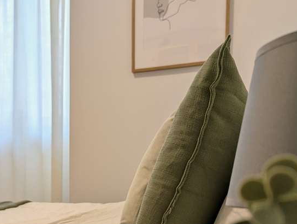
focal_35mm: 30
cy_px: 197
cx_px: 40
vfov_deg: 43.4
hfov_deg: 53.8
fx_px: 258
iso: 68
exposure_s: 1/50
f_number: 2.2
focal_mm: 2.4
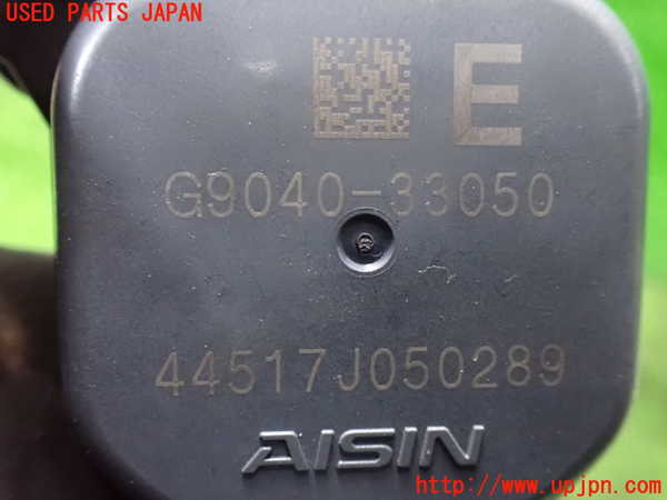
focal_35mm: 30
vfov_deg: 46.8
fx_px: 578
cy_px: 250
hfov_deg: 60.0
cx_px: 334
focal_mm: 5.4
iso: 1600
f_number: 2.3
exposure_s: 1/25
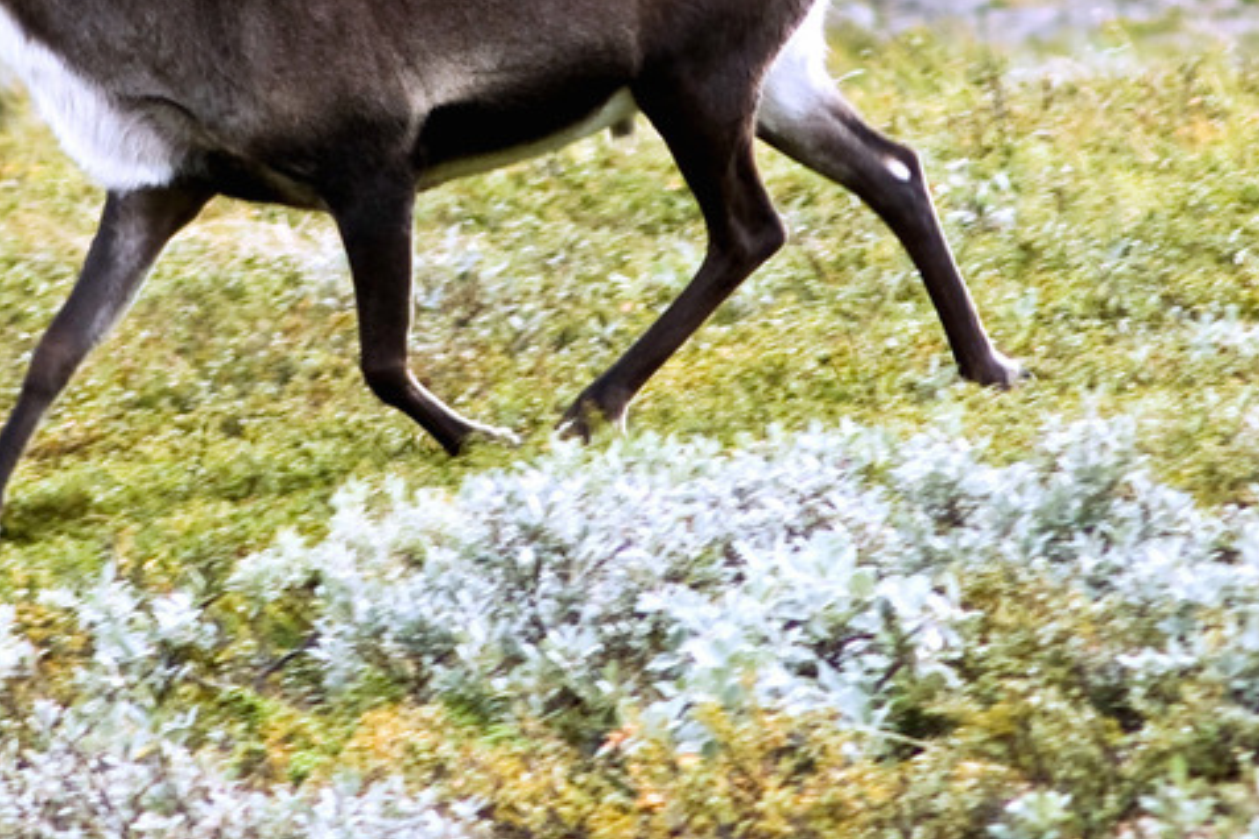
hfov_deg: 2.1
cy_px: 83
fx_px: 33746
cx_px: 187
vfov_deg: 1.4
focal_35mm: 965
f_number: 5.6
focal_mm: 300
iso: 200
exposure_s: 1/200
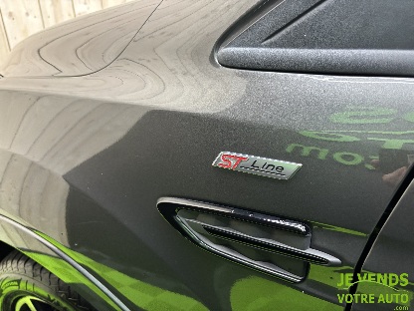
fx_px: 311
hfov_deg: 67.3
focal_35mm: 26
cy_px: 156
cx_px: 207
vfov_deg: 53.1
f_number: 1.6
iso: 250
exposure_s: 1/50
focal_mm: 5.96
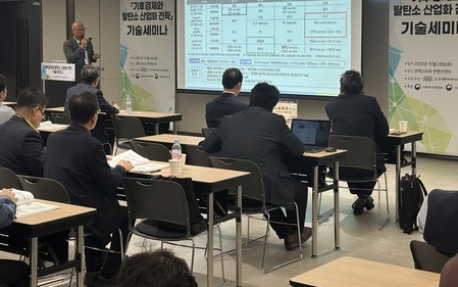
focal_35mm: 68
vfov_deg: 19.0
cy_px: 73
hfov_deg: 30.1
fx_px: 849
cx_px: 182
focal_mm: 6.86
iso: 80
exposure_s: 1/120
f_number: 1.78
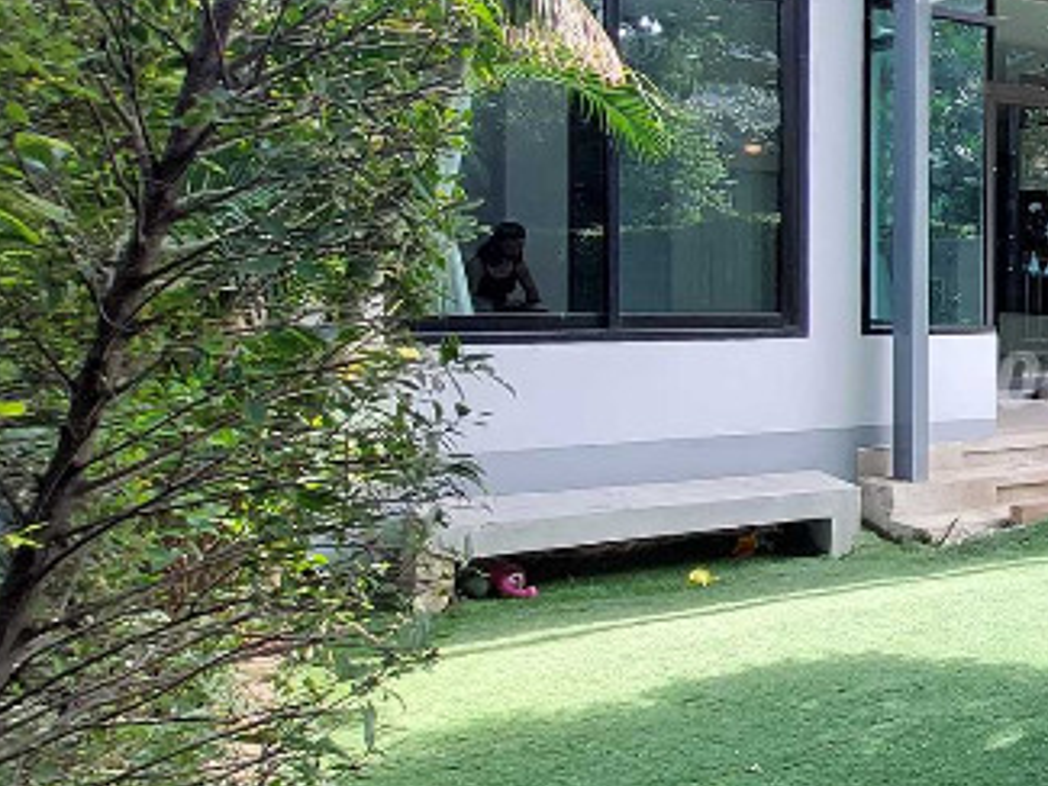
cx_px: 1470
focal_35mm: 40
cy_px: 309
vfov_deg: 35.8
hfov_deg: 31.3
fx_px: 1211
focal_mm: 1.74
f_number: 2.2
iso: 64
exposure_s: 1/100
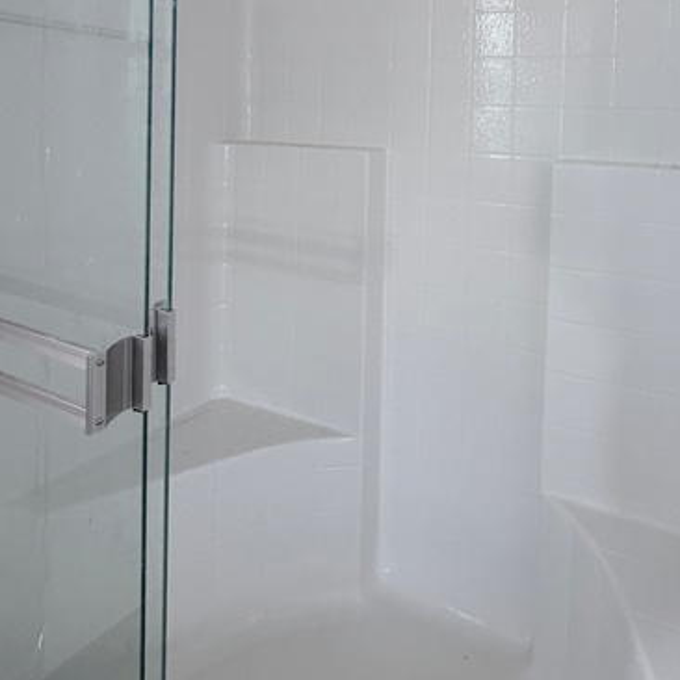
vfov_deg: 57.0
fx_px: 578
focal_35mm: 26
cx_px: 505
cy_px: 147
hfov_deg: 58.0
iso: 320
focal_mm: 2.22
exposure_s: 1/82
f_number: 2.2
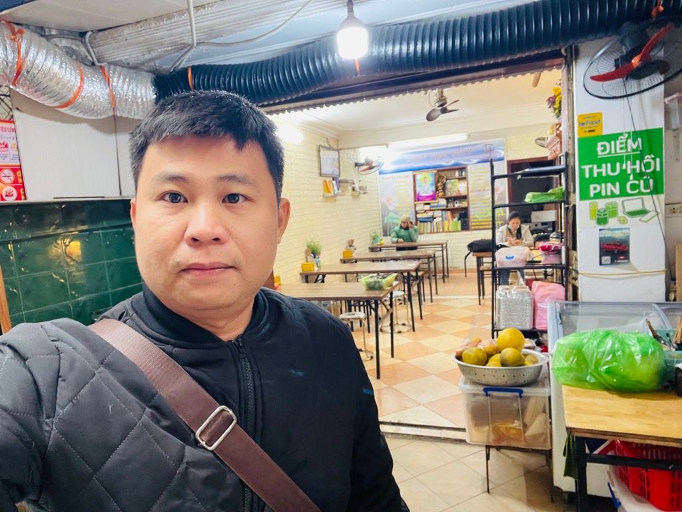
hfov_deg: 73.9
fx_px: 453
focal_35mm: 23
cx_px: 341
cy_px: 256
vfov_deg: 58.9
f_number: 2.2
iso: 250
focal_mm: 2.71
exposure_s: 1/33
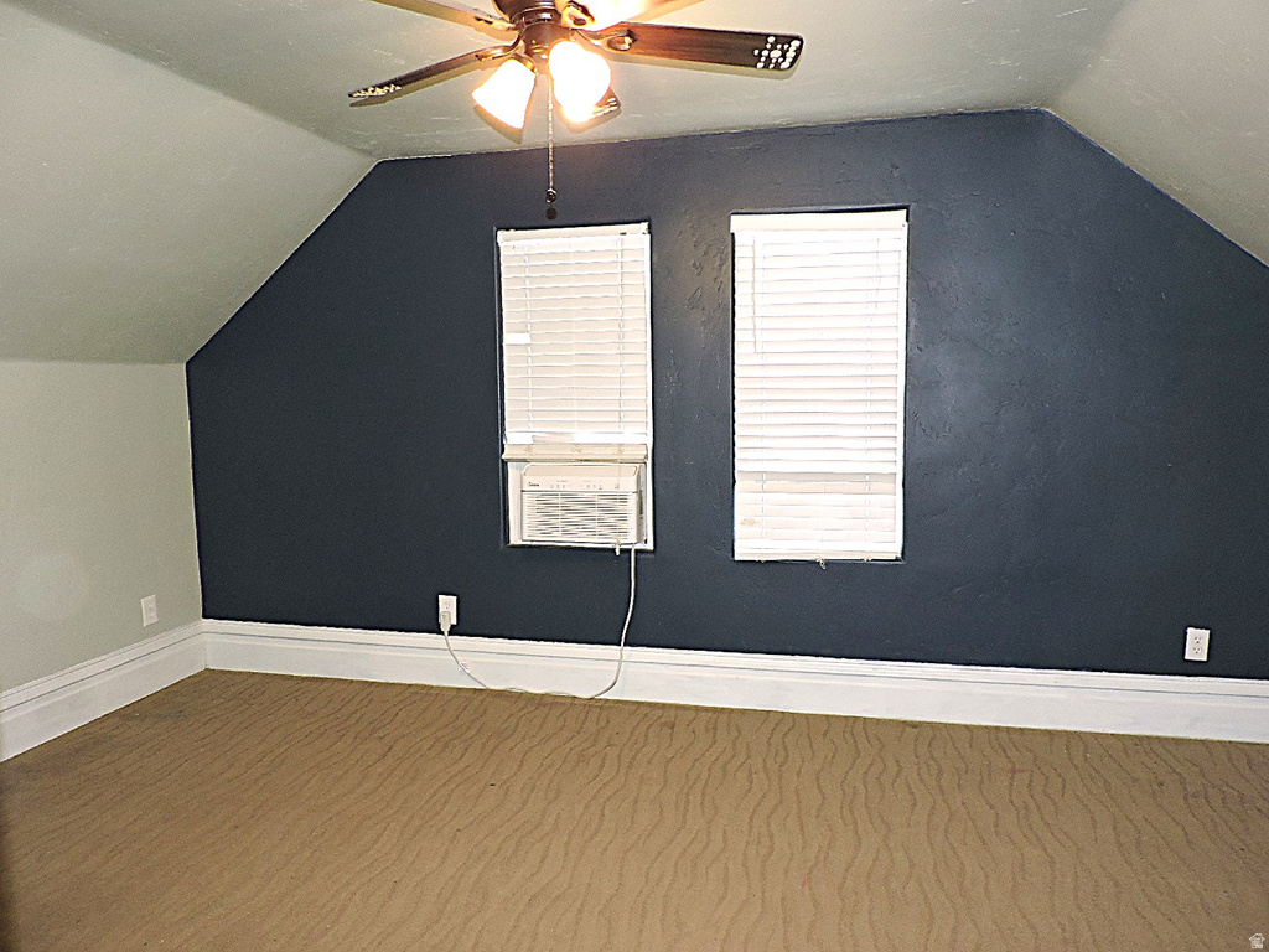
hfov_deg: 71.6
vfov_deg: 56.8
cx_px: 634
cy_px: 476
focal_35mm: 24
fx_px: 880
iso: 200
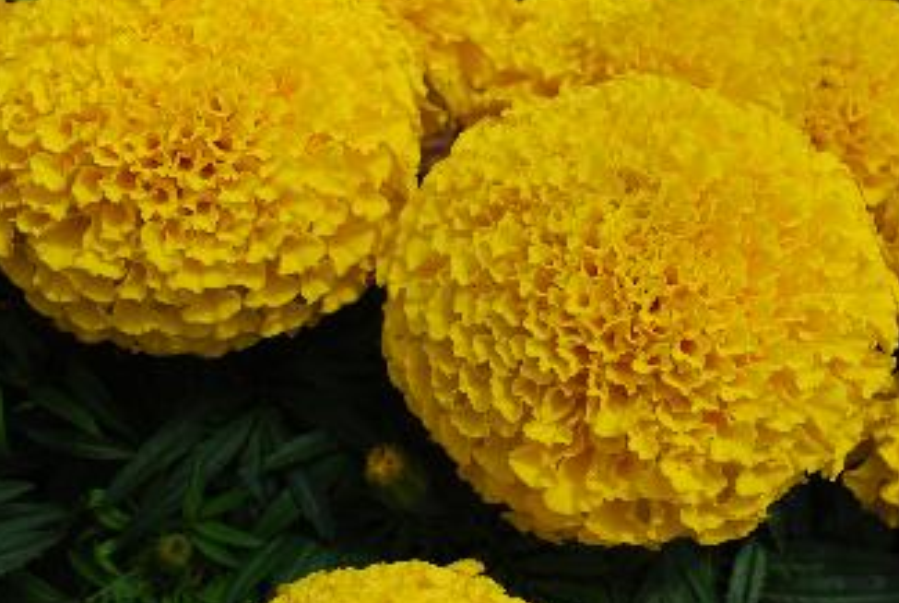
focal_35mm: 59
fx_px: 1476
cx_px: 492
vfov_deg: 23.1
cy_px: 282
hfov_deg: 33.8
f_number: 8
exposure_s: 1/200
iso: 100
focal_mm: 32
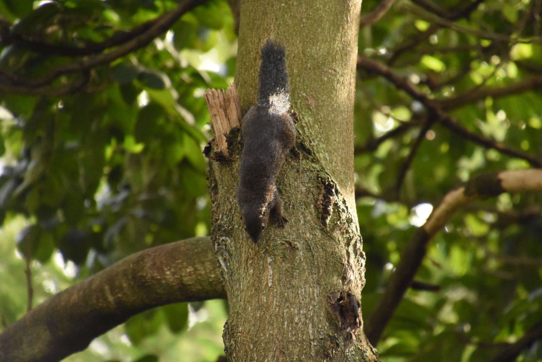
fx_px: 6775
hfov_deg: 4.6
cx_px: 271
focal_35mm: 450
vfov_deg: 3.1
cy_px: 181
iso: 6400
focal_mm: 300
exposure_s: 1/1000
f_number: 6.3
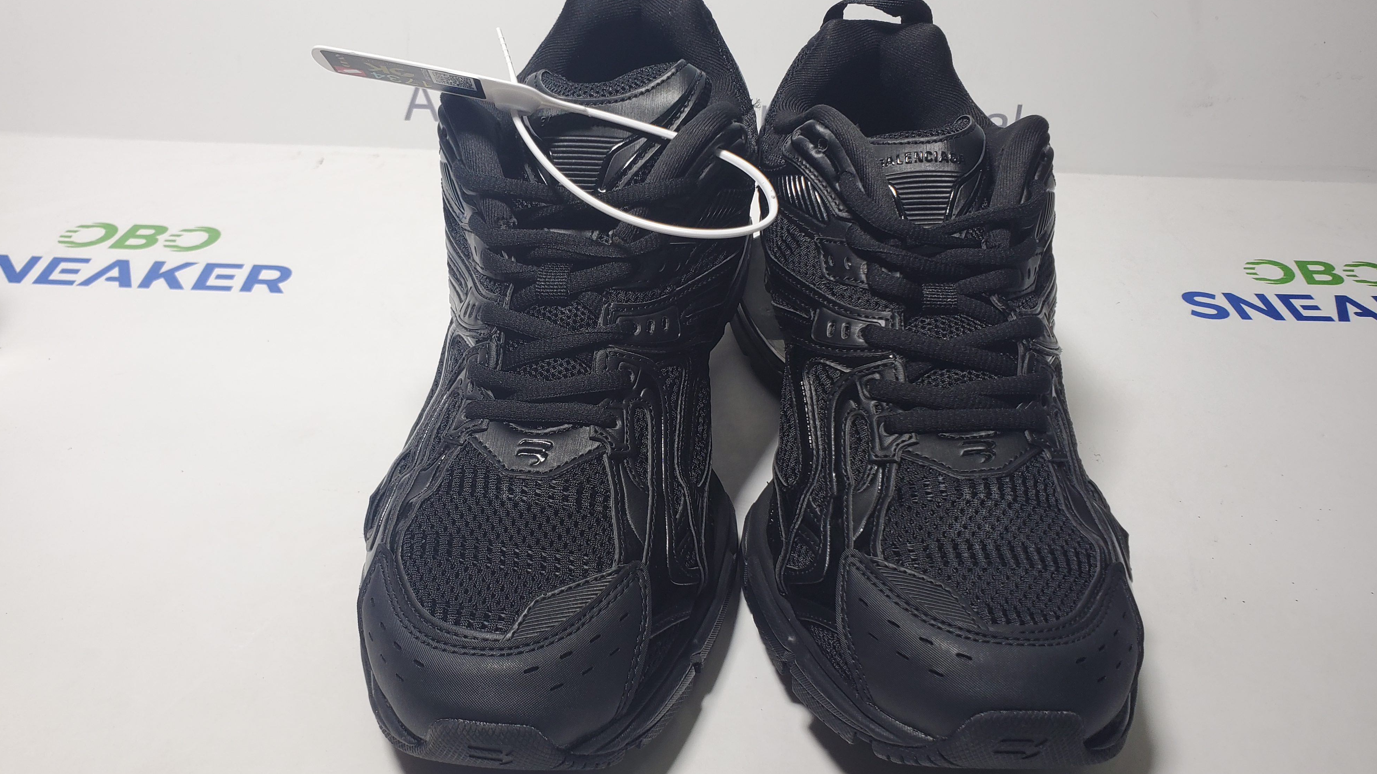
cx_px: 695
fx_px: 1059
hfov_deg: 66.1
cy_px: 395
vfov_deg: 40.2
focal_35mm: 29
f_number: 2.4
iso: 50
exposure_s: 1/151
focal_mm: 4.3
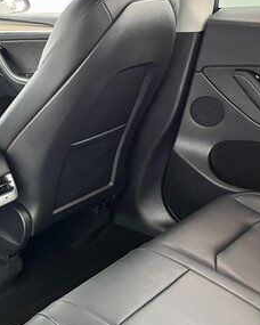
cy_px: 149
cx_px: -21
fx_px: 548
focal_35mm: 57
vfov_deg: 33.0
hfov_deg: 25.0
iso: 400
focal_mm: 5.1
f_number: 1.6
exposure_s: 1/40
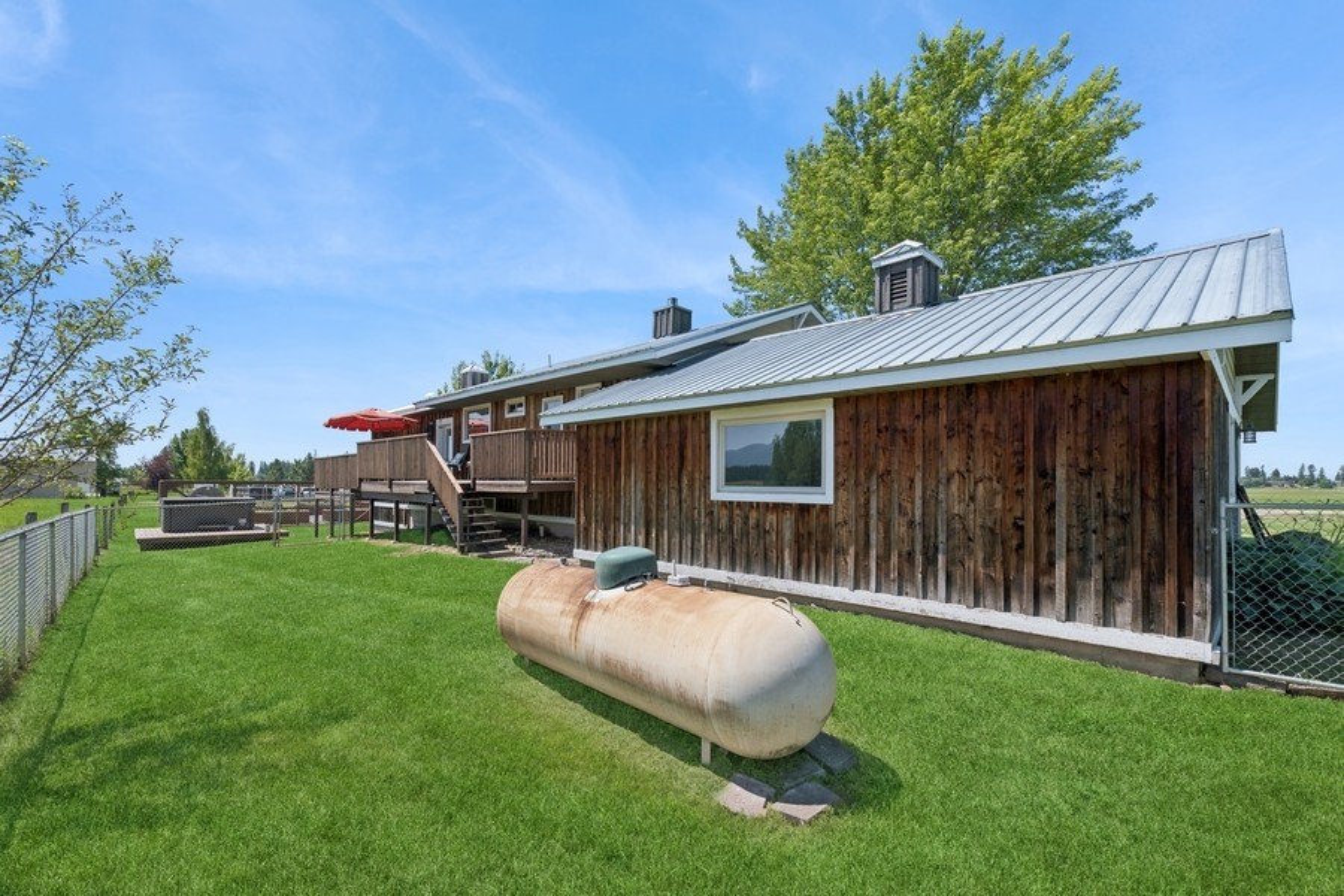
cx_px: 672
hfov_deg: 100.4
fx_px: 560
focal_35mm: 15
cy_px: 448
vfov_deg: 77.3
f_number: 6.3
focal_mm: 10
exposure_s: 1/800
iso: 100
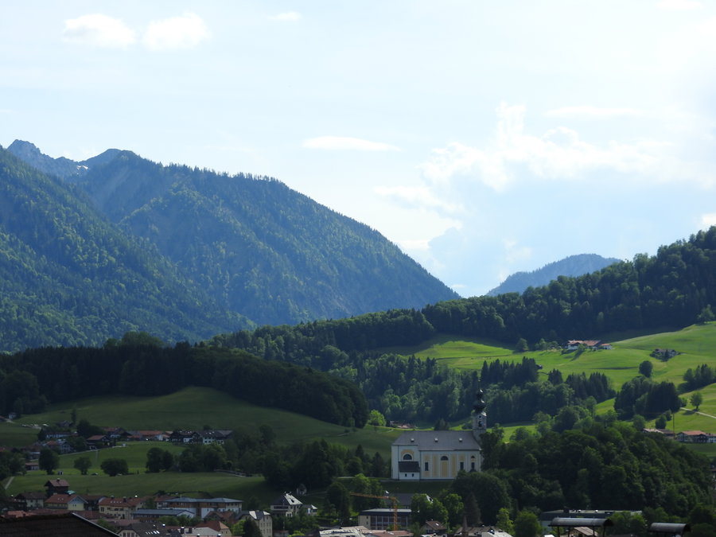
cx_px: 358
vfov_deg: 11.9
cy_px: 268
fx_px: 2586
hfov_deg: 15.8
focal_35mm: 125
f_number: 5
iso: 100
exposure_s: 1/800
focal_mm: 22.4
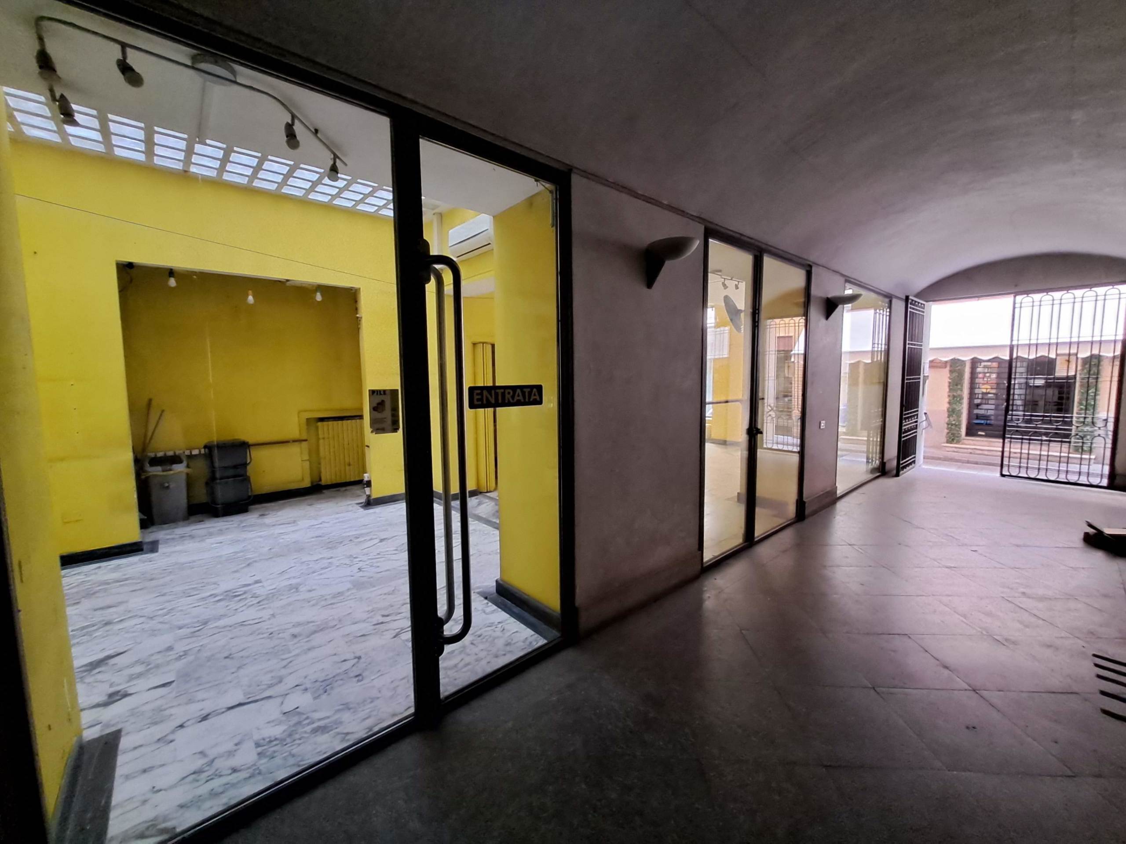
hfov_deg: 106.2
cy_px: 422
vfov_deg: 89.9
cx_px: 563
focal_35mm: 13
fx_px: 423
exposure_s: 1/25
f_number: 2.2
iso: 320
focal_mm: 1.13
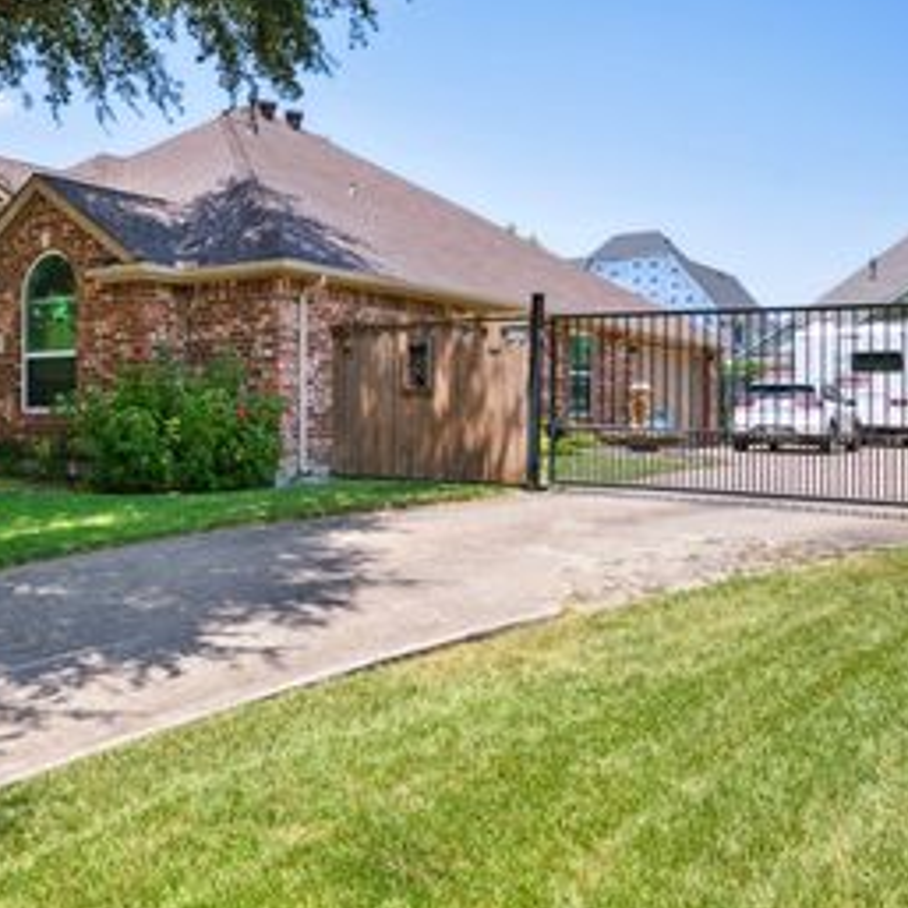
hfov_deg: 47.7
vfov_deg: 49.7
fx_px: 979
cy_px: 440
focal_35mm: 33
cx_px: 216
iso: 250
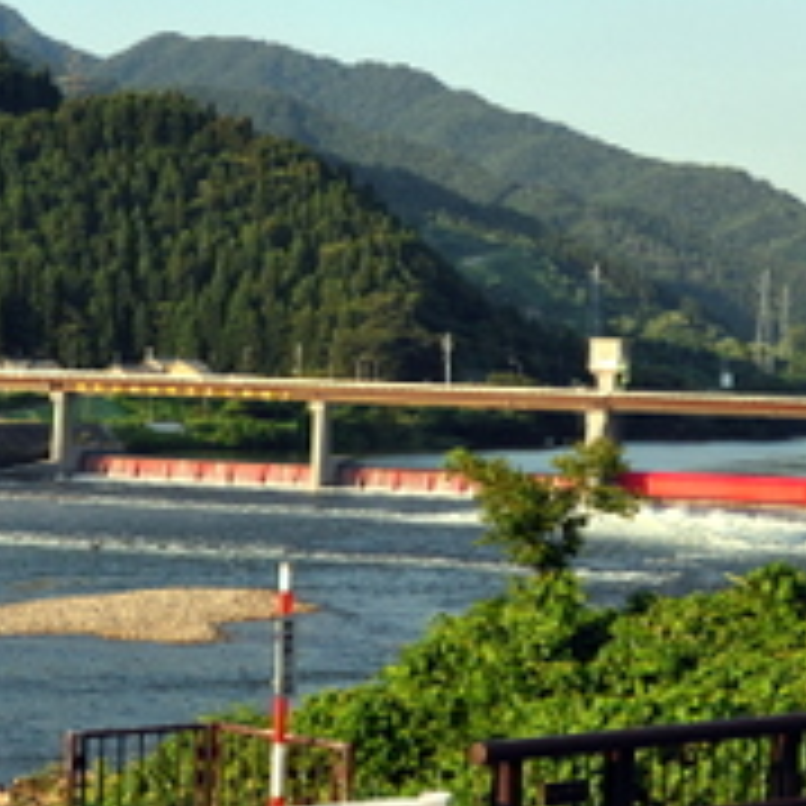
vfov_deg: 16.0
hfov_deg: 16.0
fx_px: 2871
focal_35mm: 109
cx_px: 329
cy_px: 290
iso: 500
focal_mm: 32
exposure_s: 1/1250
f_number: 6.3
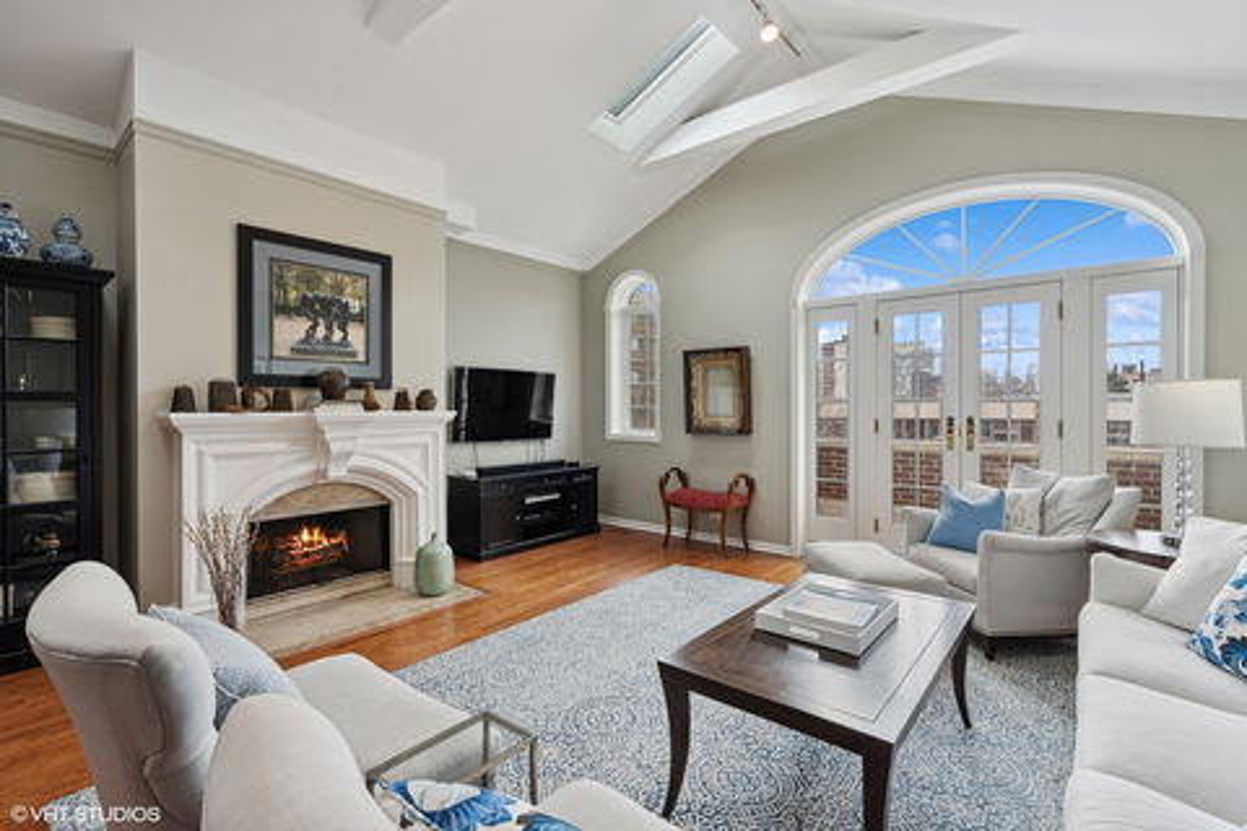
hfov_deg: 96.7
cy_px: 416
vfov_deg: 73.7
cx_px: 624
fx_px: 554
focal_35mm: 16
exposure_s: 1/10
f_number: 8
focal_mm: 16
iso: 125
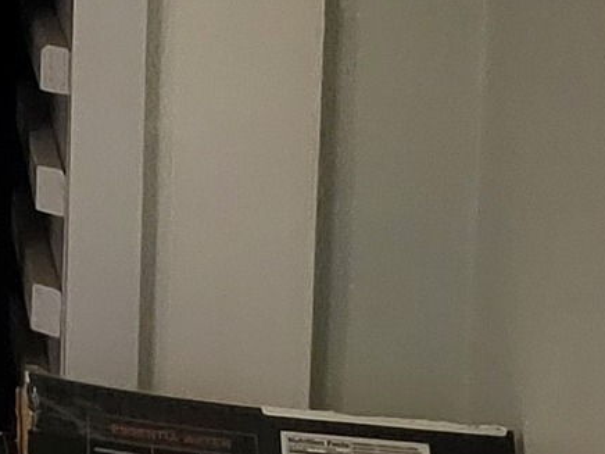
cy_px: -236
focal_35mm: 183
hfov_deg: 8.4
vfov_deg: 7.9
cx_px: -1406
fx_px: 3198
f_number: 1.8
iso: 640
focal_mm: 5.4
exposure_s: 1/40
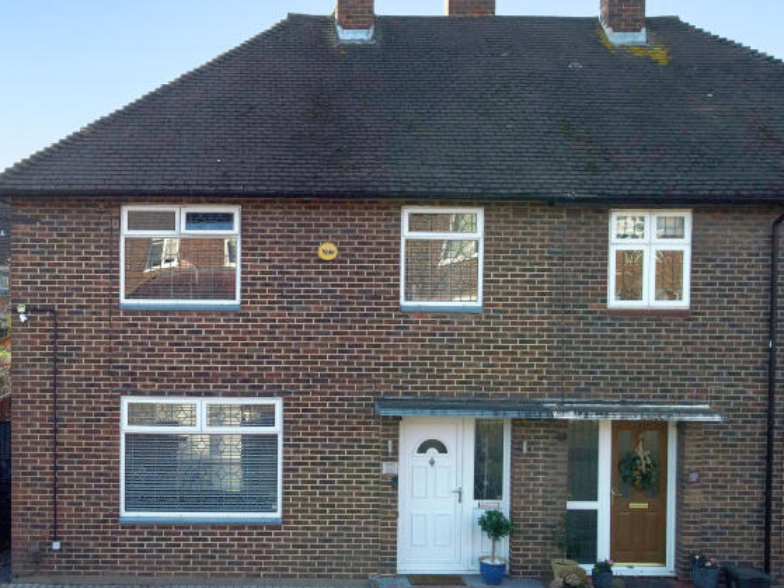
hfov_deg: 42.2
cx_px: 238
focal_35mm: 44
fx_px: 996
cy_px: 303
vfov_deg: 32.9
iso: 100
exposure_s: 1/250
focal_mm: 4.5
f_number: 2.8
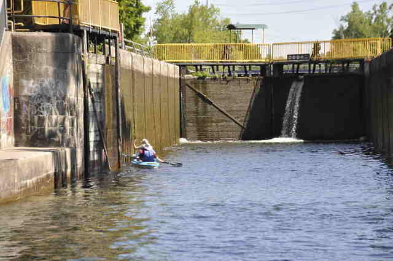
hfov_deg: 13.1
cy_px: 130
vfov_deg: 8.7
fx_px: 1717
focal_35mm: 158
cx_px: 196
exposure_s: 1/250
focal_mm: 105
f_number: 8
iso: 200
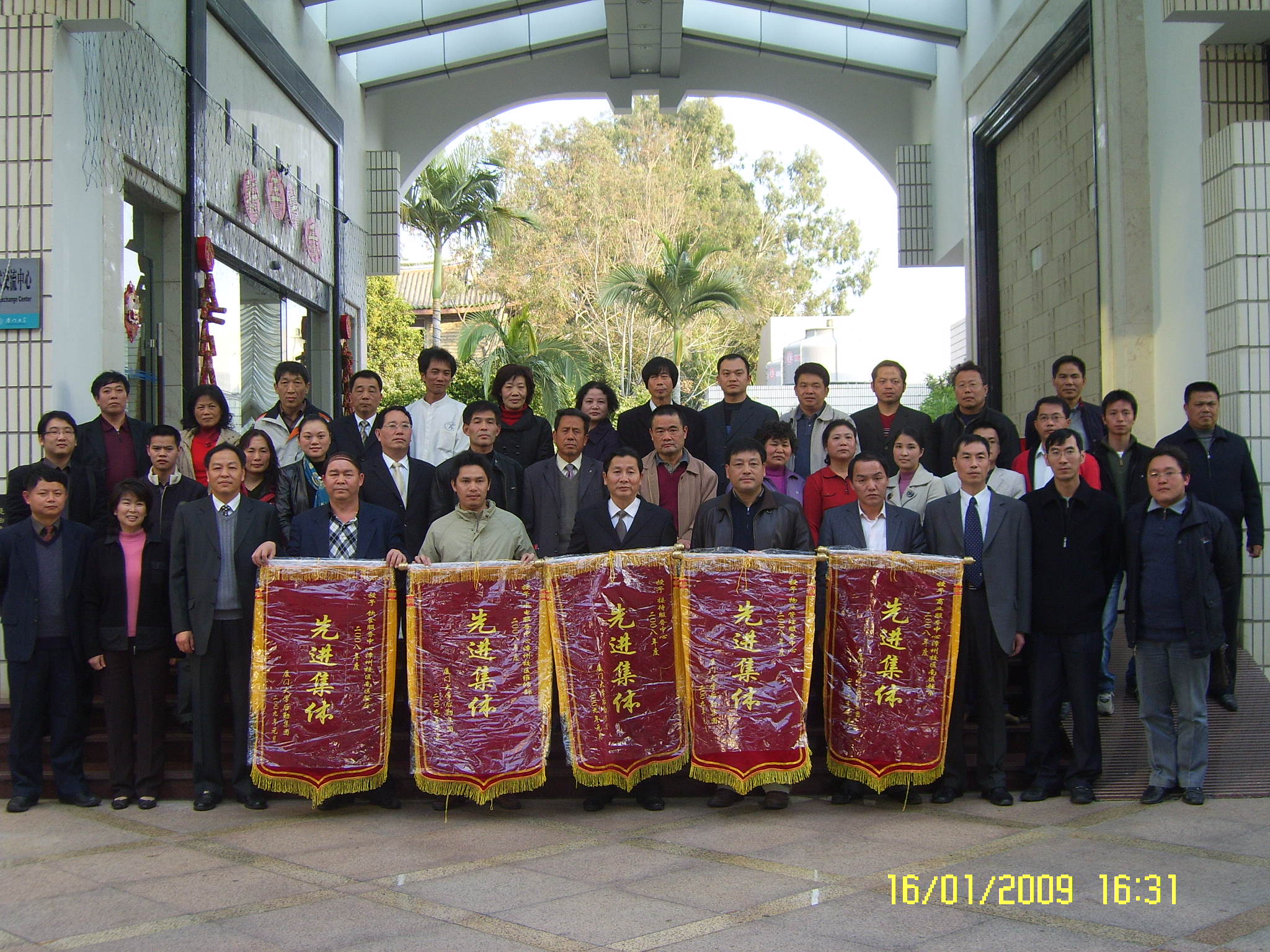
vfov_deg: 29.7
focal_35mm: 49
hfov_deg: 38.9
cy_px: 476
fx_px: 1798
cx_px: 635
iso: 50
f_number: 3.5
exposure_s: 1/80
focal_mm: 10
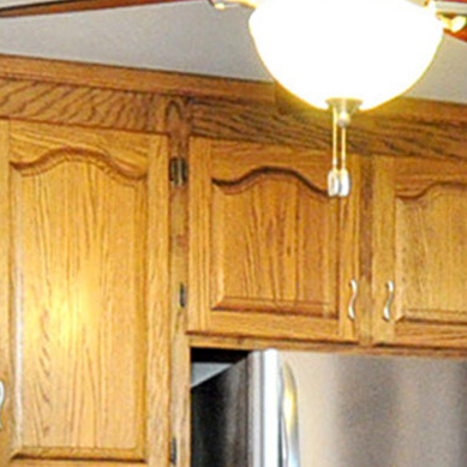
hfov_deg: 18.1
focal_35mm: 95
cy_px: 565
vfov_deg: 17.4
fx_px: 1450
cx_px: 371
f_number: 4.5
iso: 1000
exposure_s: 1/40
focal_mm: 10
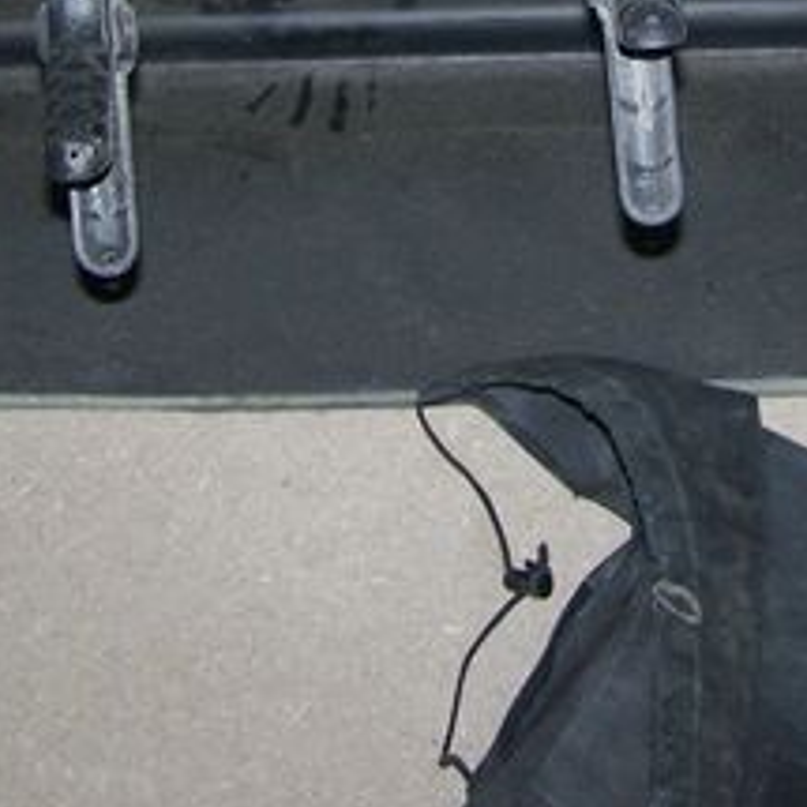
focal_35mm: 100
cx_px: 612
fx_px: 2638
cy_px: 11
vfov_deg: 17.0
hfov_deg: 17.3
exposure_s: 1/60
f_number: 2.8
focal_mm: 6.3
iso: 80
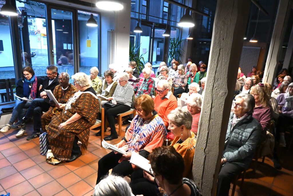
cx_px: 146
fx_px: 195
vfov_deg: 53.1
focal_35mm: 24
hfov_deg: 73.7
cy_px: 98
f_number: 8
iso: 4000
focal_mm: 16
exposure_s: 1/25
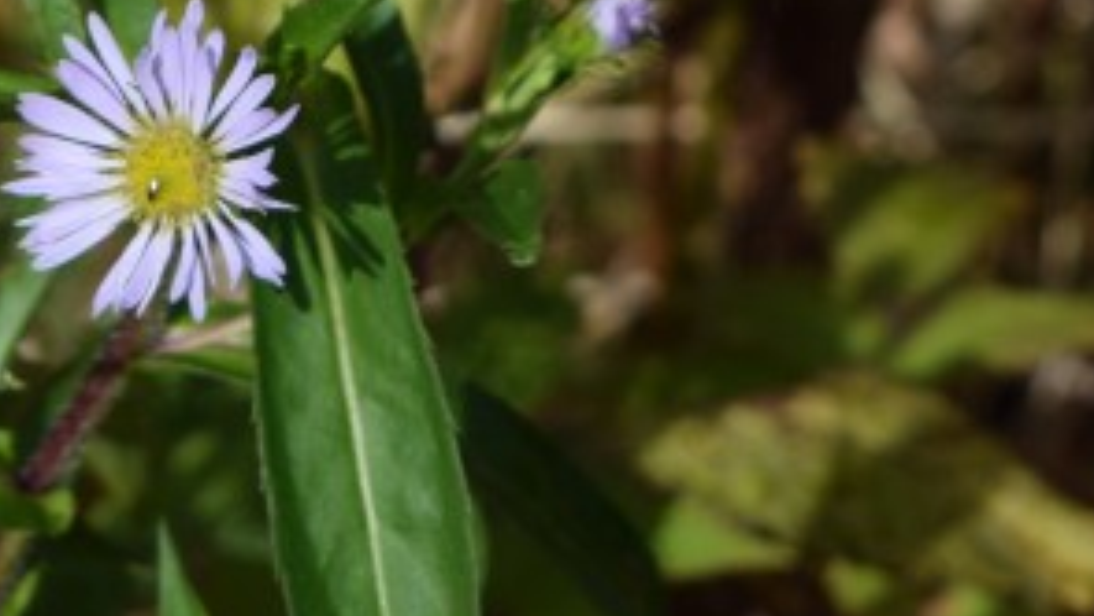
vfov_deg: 4.0
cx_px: 263
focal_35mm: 300
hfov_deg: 7.2
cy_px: -475
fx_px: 8698
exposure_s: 1/640
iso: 200
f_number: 8
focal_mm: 55
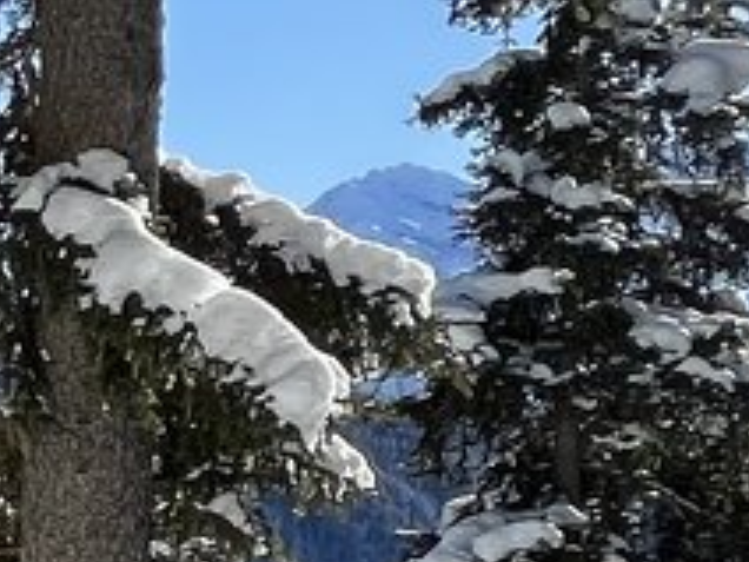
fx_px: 2120
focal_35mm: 98
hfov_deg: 10.4
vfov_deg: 14.9
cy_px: 530
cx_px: -1696
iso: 32
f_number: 1.8
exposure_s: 1/1292
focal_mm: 1.57
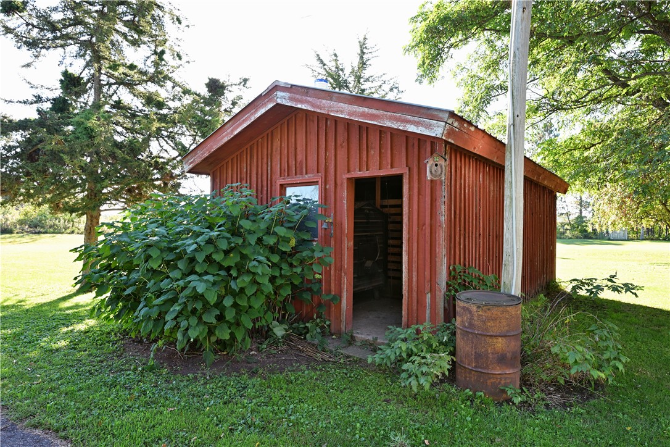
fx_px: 372
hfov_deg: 84.0
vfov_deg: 61.9
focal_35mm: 20
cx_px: 335
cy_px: 224
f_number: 5.6
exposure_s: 1/40
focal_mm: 20
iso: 100
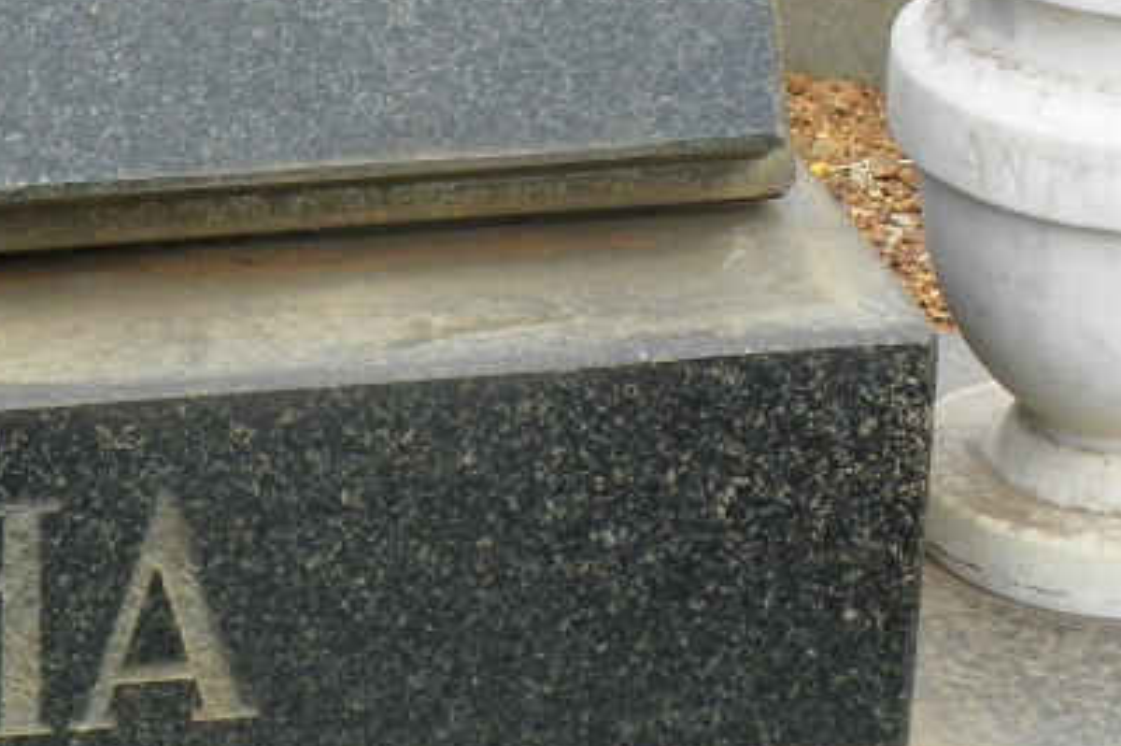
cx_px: -331
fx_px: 7094
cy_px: -149
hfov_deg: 8.9
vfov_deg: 6.0
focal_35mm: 228
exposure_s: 1/160
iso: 64
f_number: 3.5
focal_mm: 13
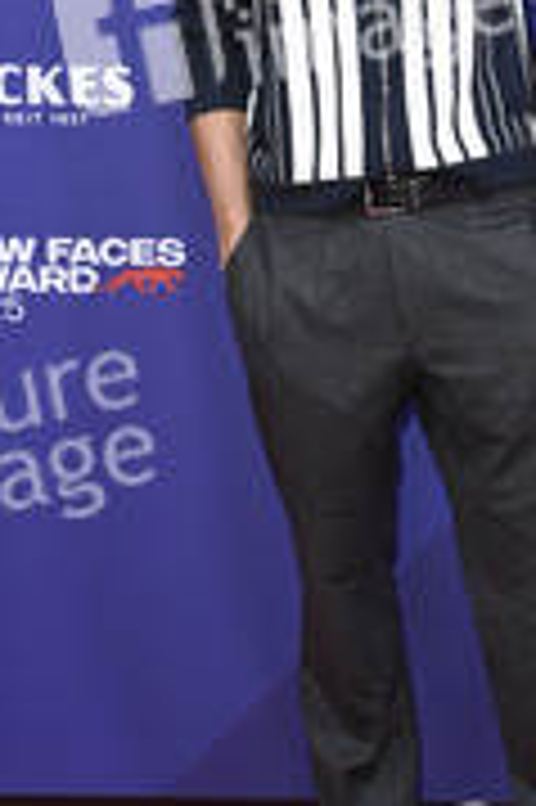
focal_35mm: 94
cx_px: 414
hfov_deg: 14.5
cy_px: 234
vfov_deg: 21.6
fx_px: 2103
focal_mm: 42
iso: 800
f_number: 5.6
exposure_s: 1/200
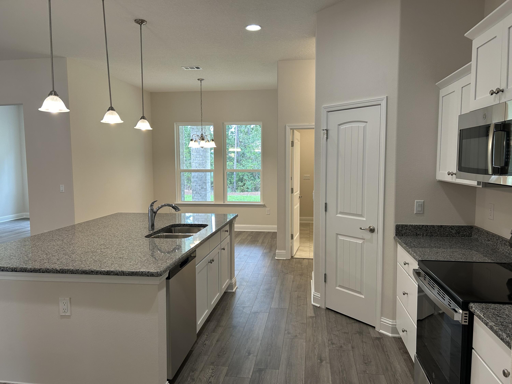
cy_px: 192
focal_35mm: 26
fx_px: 385
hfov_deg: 67.3
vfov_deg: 53.1
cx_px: 256
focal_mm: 5.7
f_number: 1.5
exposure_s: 1/120
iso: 80
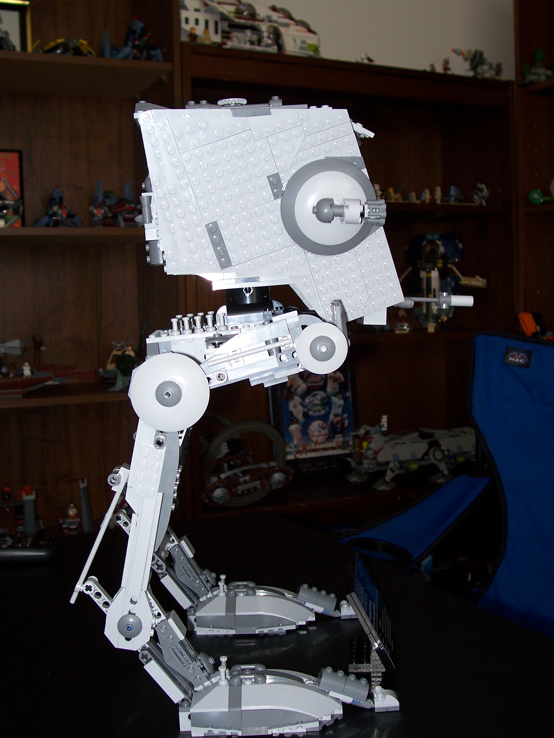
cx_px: 277
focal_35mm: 42
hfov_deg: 34.3
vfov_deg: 44.8
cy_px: 369
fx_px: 896
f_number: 3
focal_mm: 7
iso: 80
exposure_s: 1/60
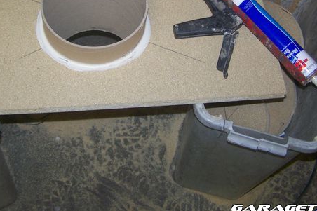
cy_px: 47
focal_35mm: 56
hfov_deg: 35.5
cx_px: 127
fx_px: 493
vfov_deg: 23.9
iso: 80
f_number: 2.8
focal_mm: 6.3
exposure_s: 1/60
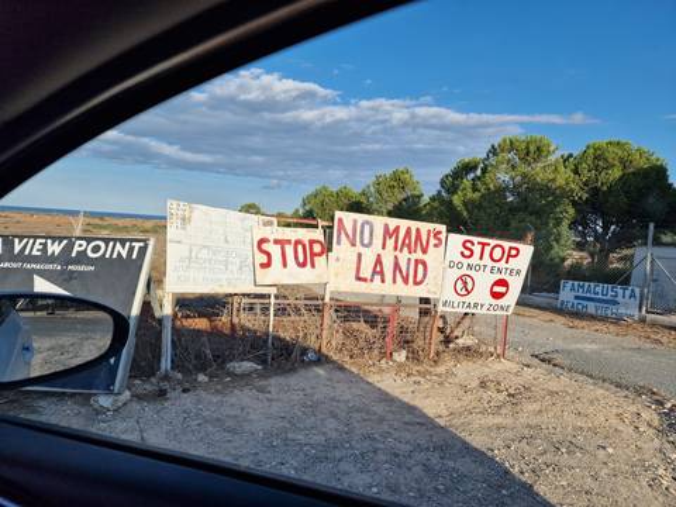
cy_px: 254
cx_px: 338
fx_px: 449
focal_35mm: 23
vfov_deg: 58.9
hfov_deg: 73.9
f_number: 1.8
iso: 50
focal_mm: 6.4
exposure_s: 1/1064
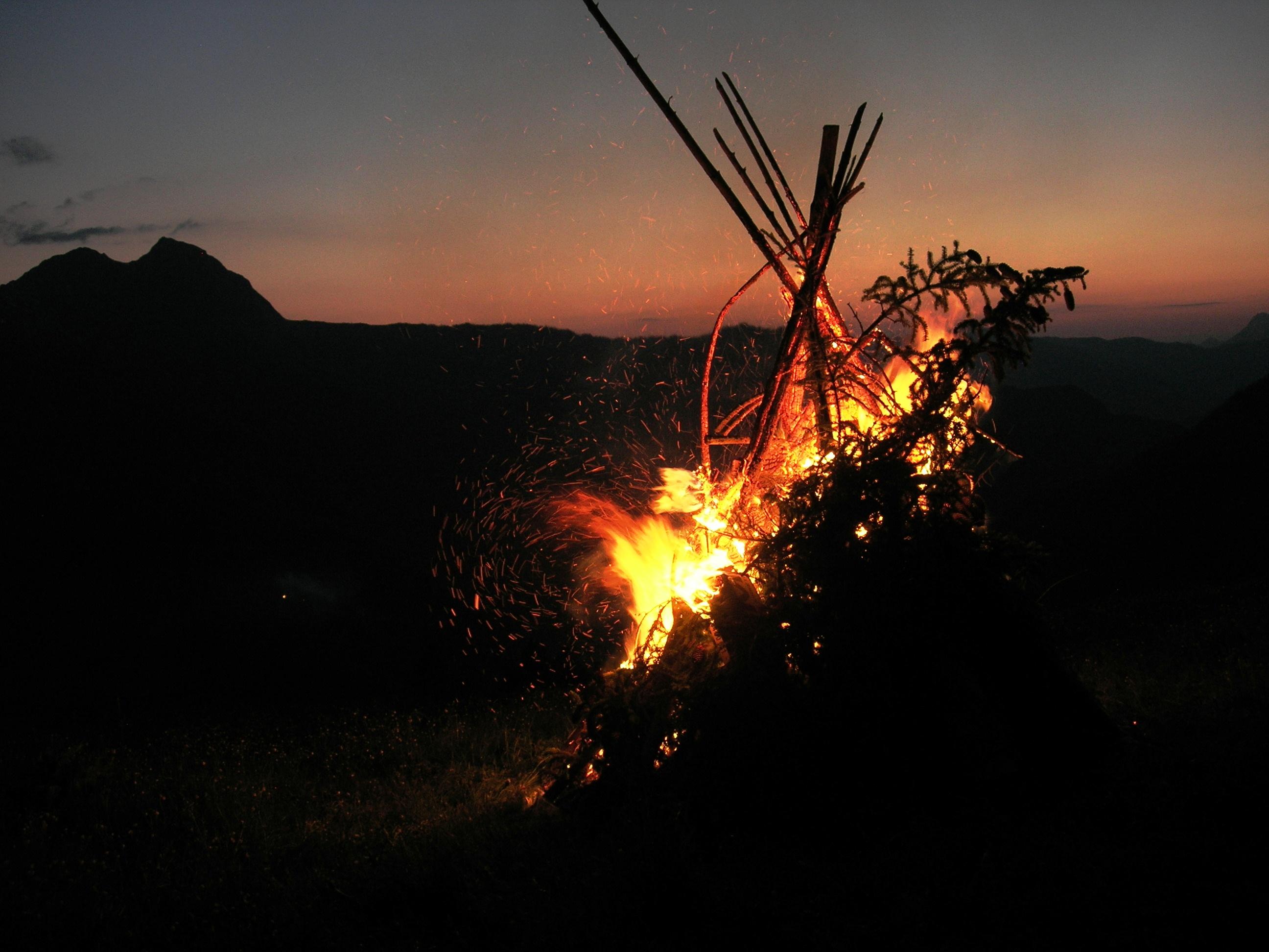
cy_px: 476
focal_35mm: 38
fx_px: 1393
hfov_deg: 49.0
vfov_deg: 37.7
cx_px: 634
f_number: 2.8
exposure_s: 1/30.3
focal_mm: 7.8
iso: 74
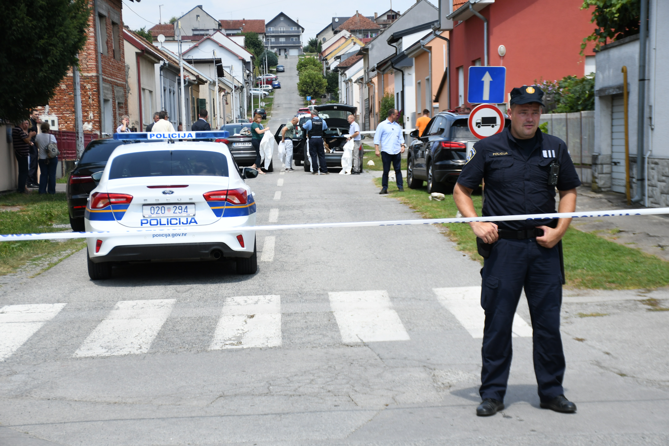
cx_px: 334
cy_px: 223
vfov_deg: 17.5
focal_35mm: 78
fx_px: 1449
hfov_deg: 26.0
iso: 400
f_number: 4.8
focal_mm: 52
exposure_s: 1/1600
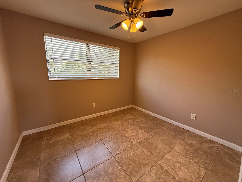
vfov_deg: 85.7
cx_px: 121
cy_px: 91
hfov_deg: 102.1
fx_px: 98
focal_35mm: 14
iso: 100
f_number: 2.2
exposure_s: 1/120
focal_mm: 2.22
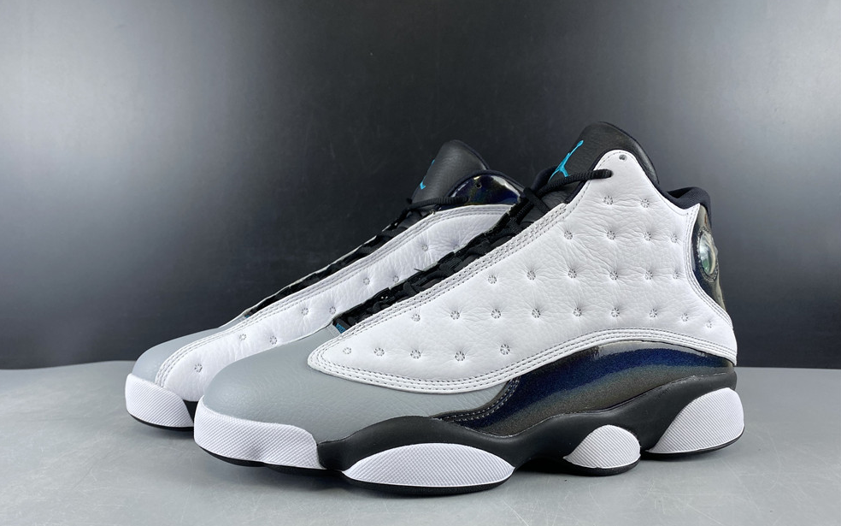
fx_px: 642
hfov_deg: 66.5
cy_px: 305
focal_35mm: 28
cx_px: 418
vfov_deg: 44.4
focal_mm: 4.25
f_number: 1.8
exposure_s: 1/100
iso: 64
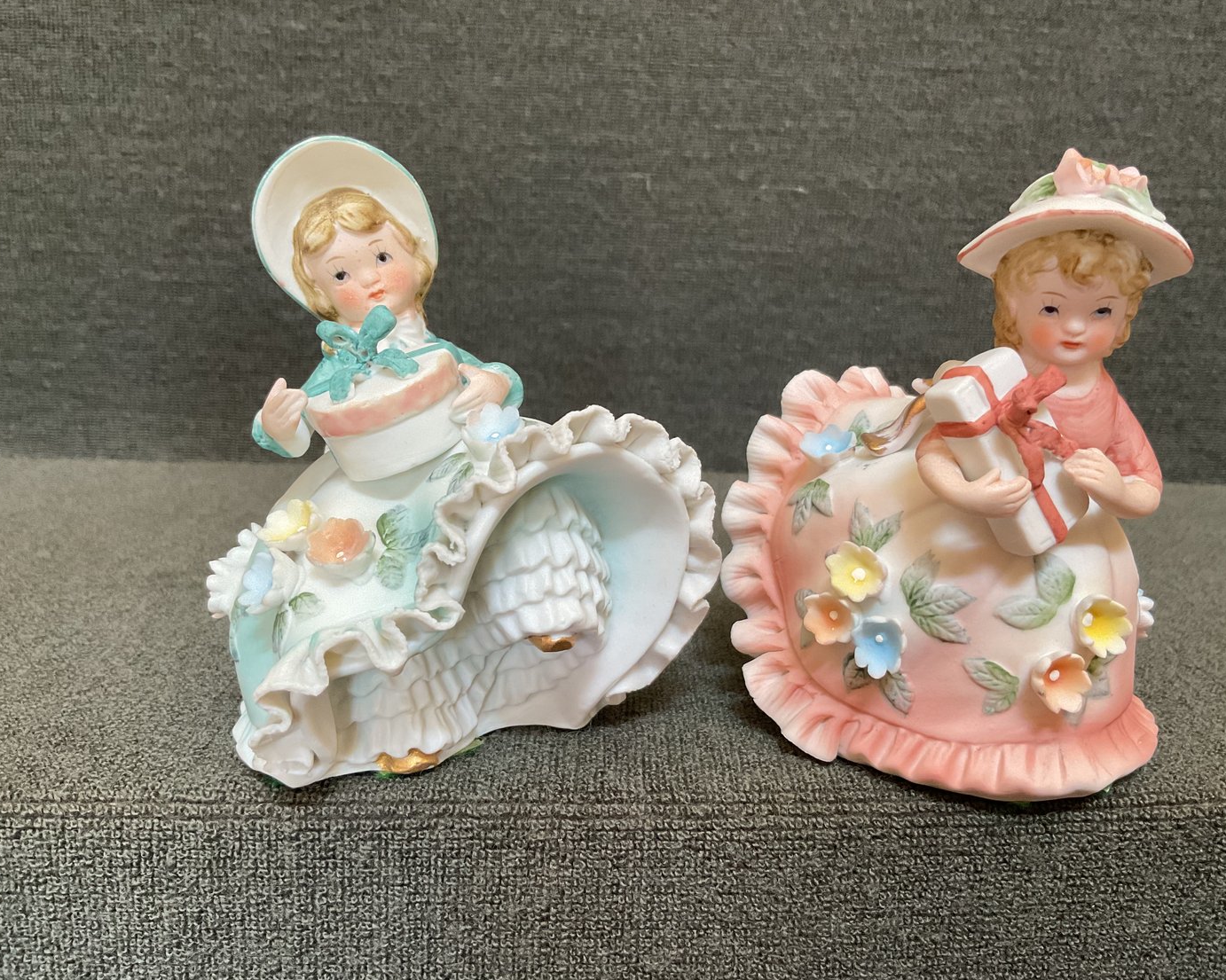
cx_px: 660
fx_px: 1125
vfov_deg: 47.1
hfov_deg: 57.1
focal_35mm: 31
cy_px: 483
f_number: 1.8
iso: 125
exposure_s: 1/60
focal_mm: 3
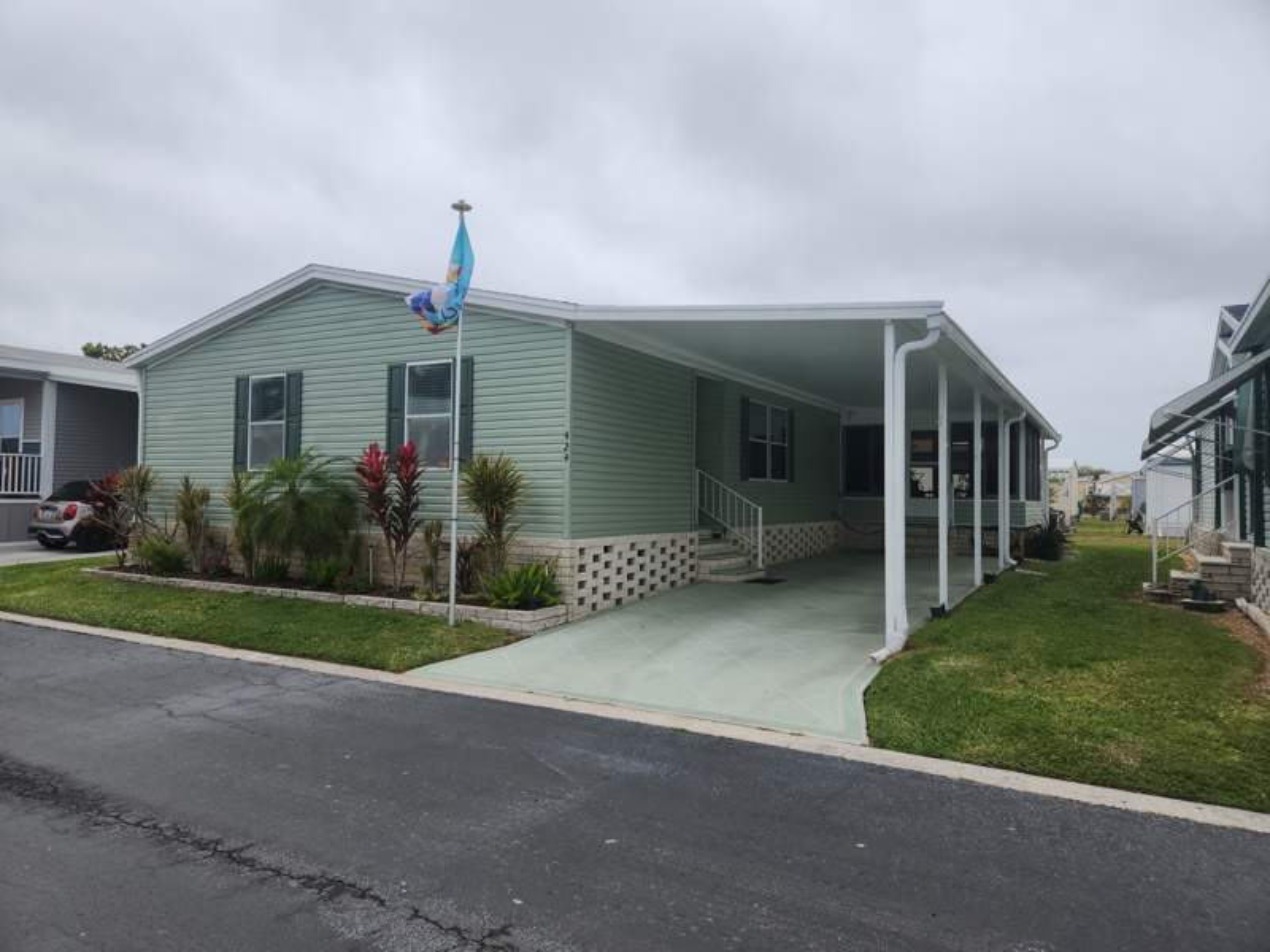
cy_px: 476
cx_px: 635
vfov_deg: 58.9
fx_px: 844
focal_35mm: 23
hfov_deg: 73.9
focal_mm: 5.4
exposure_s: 1/1601
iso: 20
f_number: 1.8
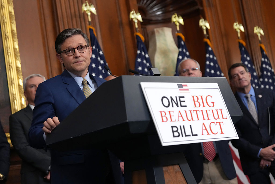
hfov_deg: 28.8
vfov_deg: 19.5
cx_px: 138
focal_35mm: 70
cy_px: 92
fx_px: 535
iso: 5000
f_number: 3.5
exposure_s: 1/320
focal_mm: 70
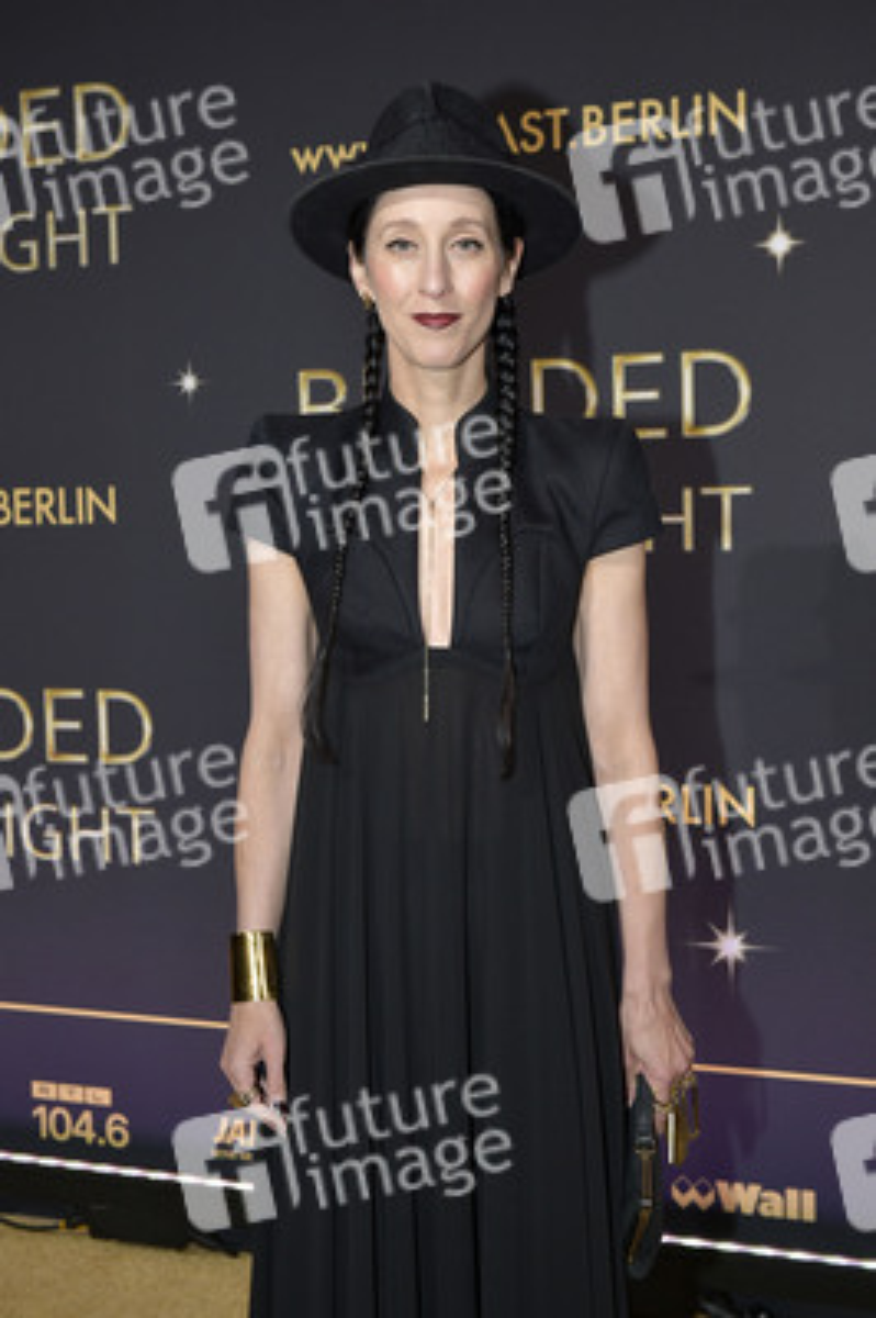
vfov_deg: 38.2
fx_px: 1901
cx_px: 438
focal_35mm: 52
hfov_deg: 25.9
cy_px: 659
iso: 1250
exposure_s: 1/250
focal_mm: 52
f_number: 6.3
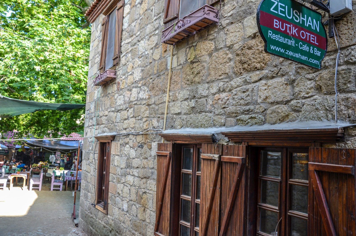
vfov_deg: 41.5
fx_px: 311
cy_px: 118
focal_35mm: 32
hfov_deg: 59.6
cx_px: 178
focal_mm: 21
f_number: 5.6
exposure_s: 1/125
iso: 400
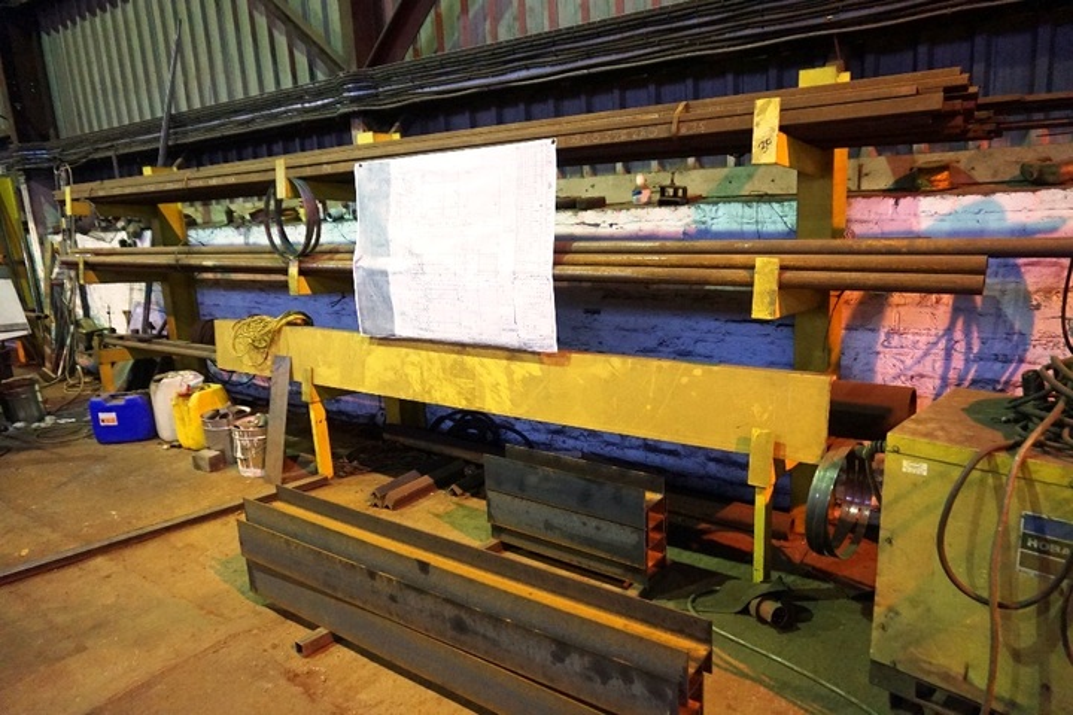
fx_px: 715
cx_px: 536
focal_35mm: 24
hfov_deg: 73.7
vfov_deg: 53.1
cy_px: 358
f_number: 3.5
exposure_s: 1/60
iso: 3200
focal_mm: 16
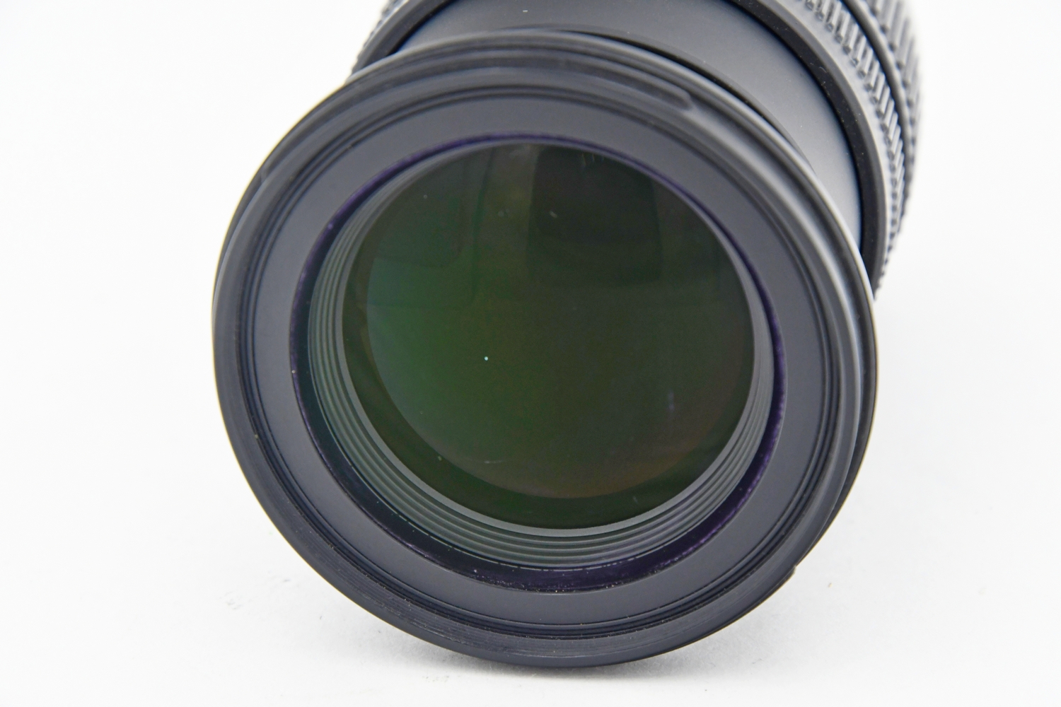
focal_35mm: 120
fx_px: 3536
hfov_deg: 17.1
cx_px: 530
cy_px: 354
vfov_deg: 11.4
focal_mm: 80
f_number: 7.1
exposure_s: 1/160
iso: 1250
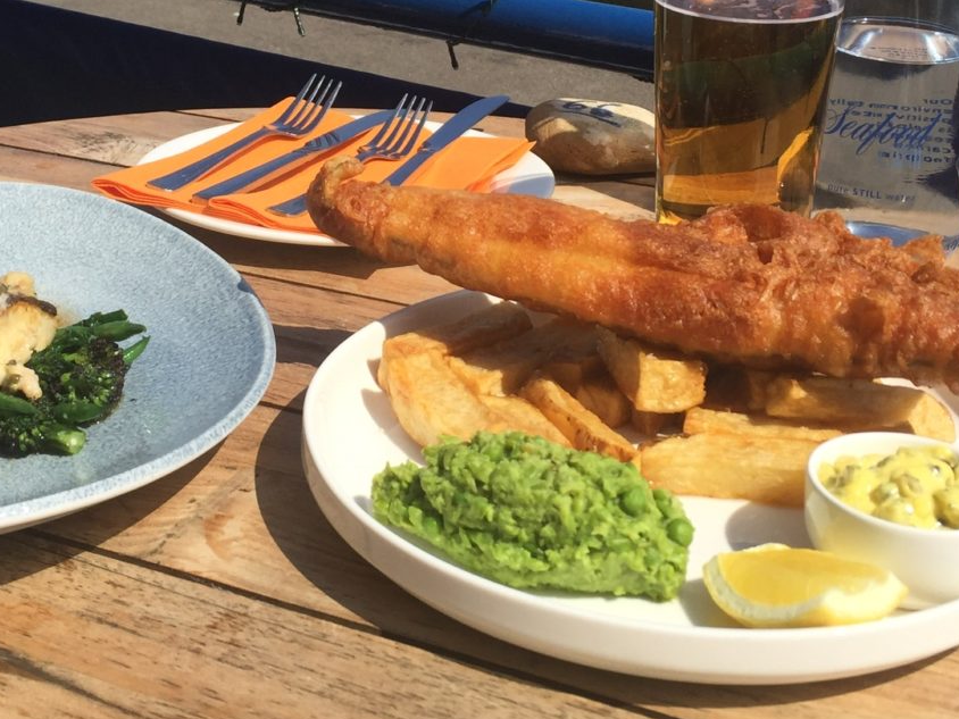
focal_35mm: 55
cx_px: 427
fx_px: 1524
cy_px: 117
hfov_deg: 34.9
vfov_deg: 26.0
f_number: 2.2
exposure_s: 1/3049
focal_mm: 4.15
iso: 32
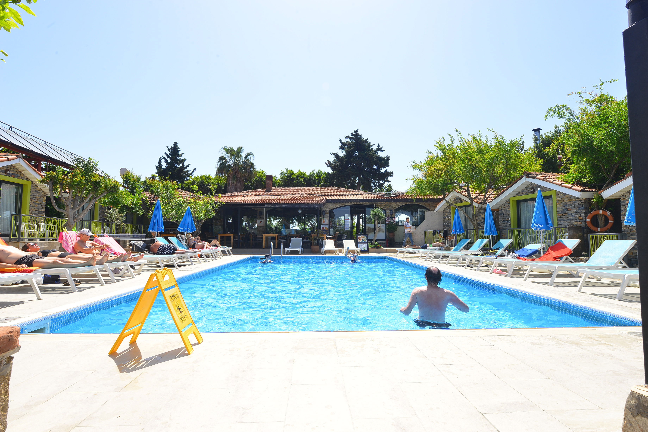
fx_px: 342
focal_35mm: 19
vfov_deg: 64.6
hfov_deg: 86.9
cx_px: 324
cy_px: 216
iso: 250
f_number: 11
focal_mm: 19
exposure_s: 1/125
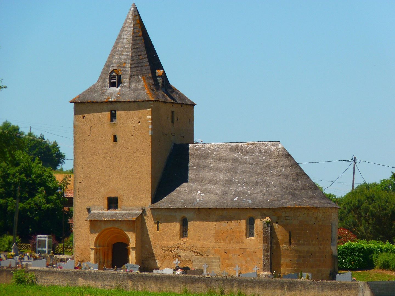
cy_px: 148
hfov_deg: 5.5
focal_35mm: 358
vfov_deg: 4.2
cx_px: 198
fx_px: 4085
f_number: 5.6
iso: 80
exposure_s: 1/400
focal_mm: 63.6
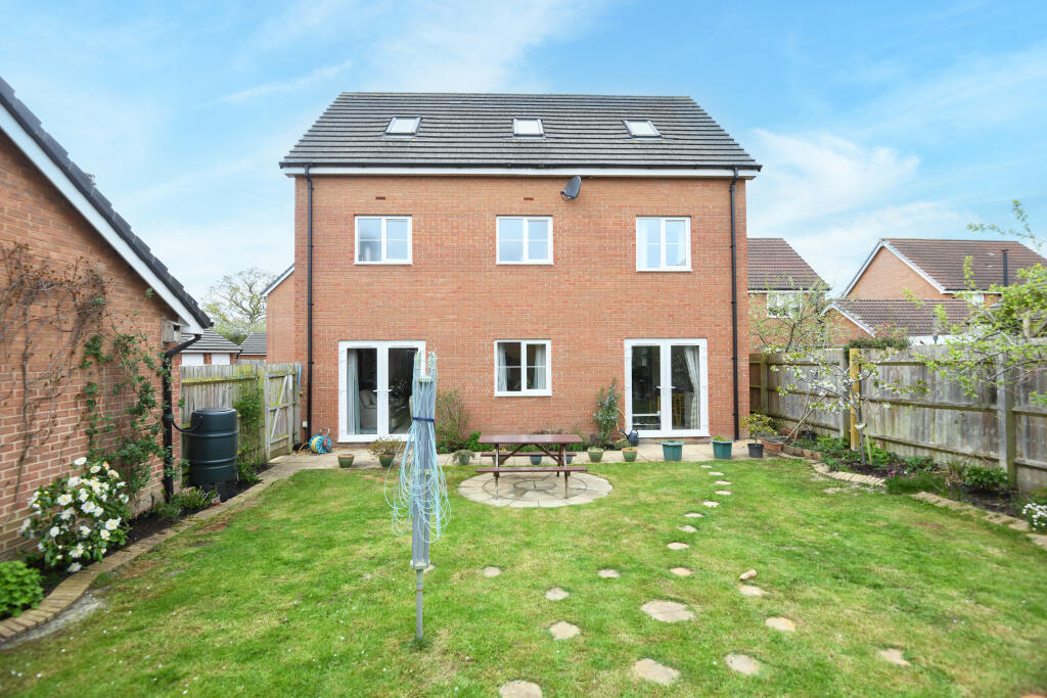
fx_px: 465
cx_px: 524
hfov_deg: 96.7
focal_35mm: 16
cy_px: 349
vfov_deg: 73.8
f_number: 6.3
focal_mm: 16
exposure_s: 1/320
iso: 320
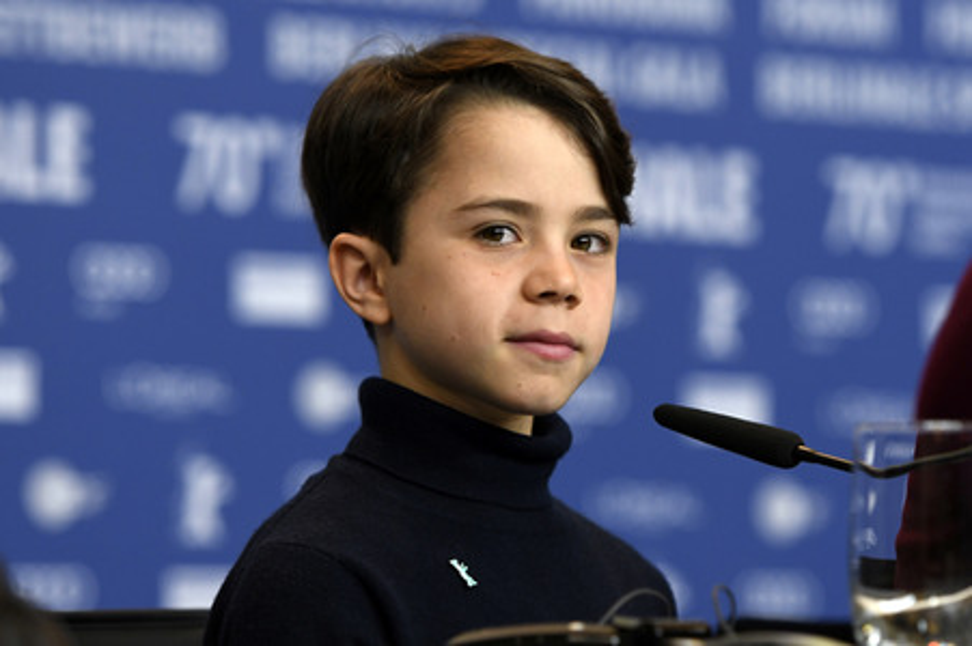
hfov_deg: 13.7
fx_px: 4047
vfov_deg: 9.1
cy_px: 323
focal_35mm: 150
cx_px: 486
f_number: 3.5
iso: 800
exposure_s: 1/320
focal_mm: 150
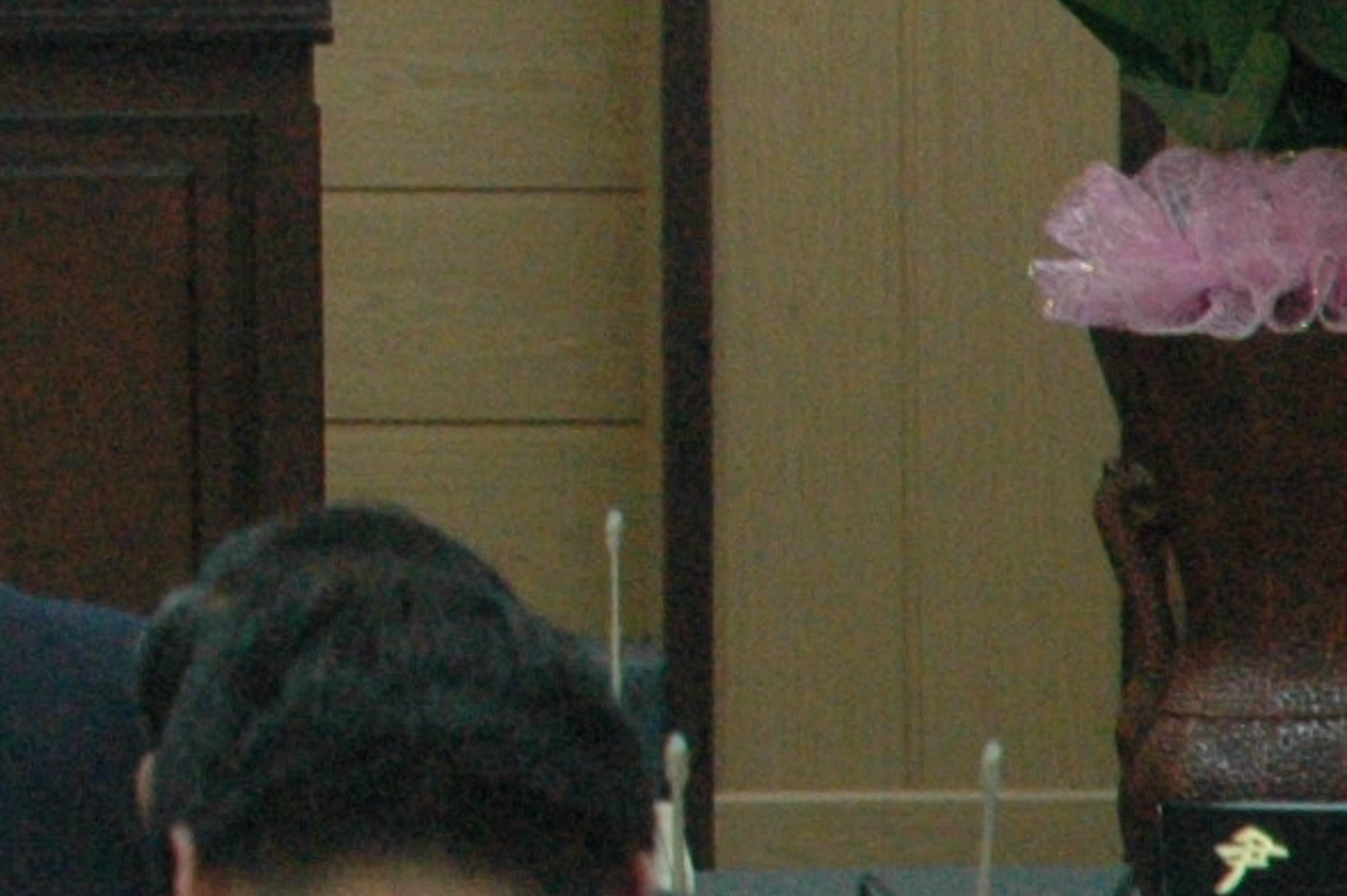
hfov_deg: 3.8
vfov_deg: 2.6
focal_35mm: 536
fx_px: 20043
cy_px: -482
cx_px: -1537
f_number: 5
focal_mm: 70
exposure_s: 1/60
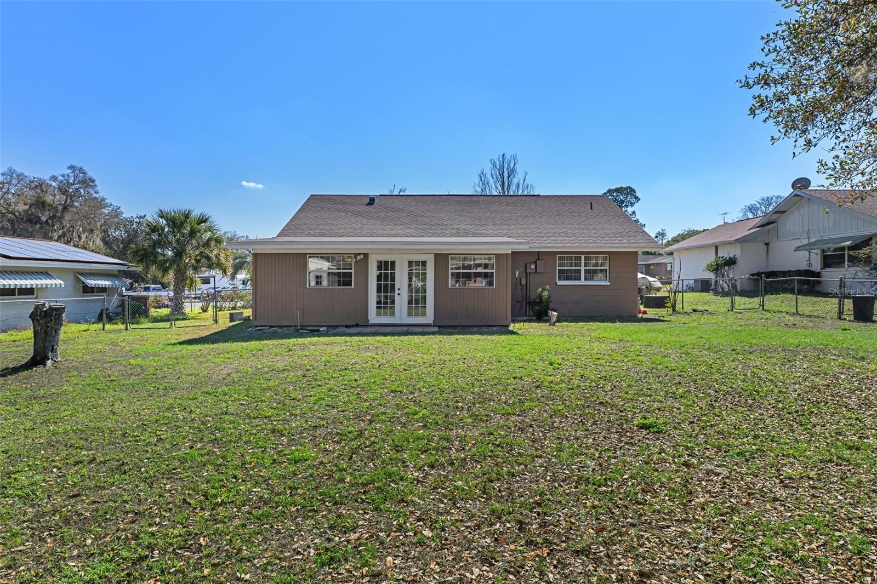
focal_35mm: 20
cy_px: 292
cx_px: 438
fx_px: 475
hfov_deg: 85.4
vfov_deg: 63.2
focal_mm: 13
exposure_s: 1/350
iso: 1000
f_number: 8
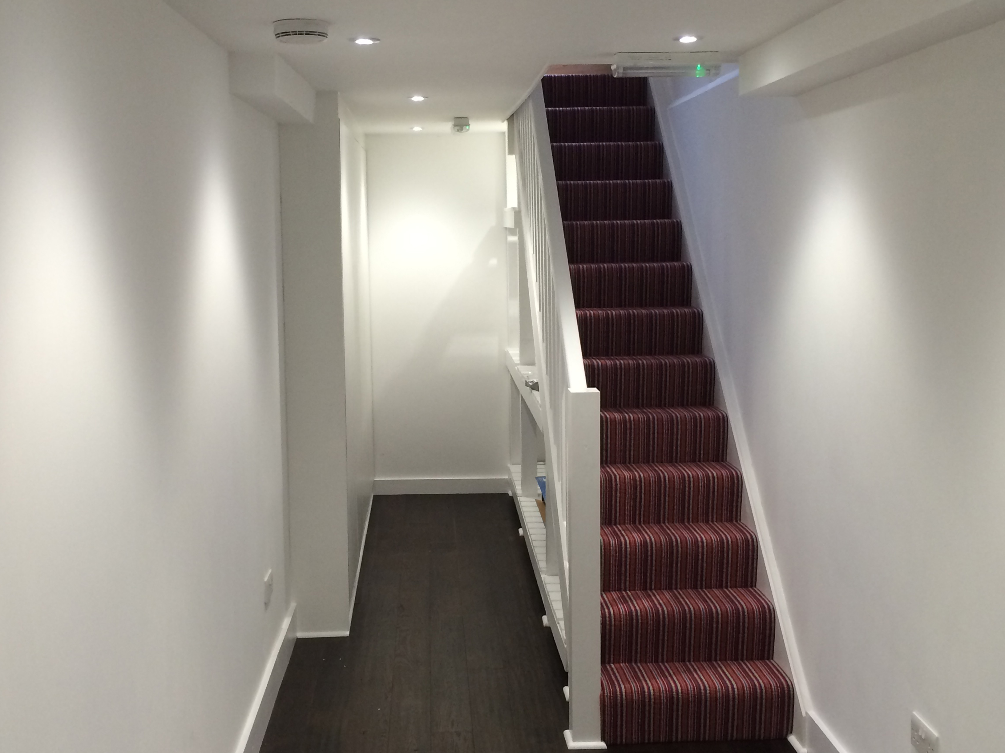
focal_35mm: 30
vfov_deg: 46.8
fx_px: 871
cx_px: 502
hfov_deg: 60.0
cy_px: 376
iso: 50
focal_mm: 4.12
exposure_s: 1/30
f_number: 2.2
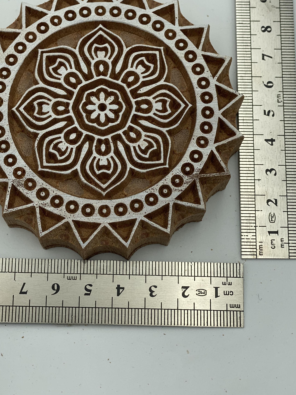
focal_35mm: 73
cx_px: 125
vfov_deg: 26.5
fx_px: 832
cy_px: 130
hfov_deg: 20.2
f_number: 2
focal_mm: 6
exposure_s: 1/639
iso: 20
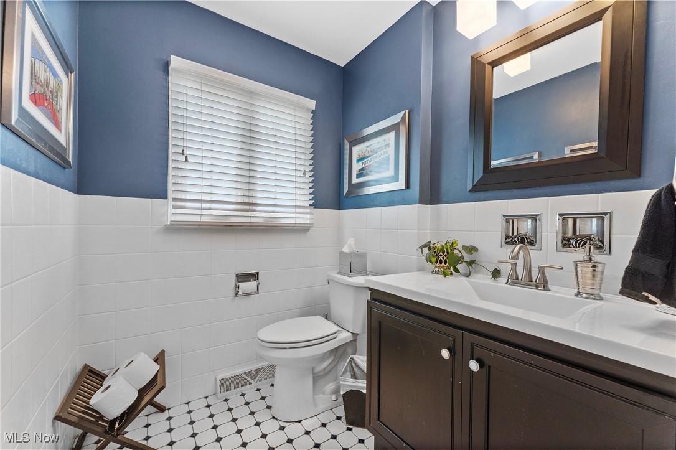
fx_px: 263
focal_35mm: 14
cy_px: 225
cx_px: 338
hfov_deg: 104.3
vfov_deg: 81.2
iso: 400
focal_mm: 14
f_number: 8
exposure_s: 1/4
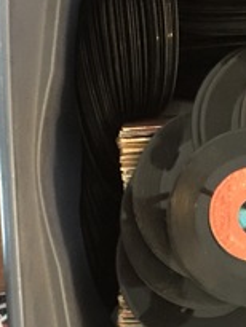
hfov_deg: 21.1
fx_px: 644
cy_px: 203
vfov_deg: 28.4
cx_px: 224
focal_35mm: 68
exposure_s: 1/4
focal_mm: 4.15
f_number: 2.2
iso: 320
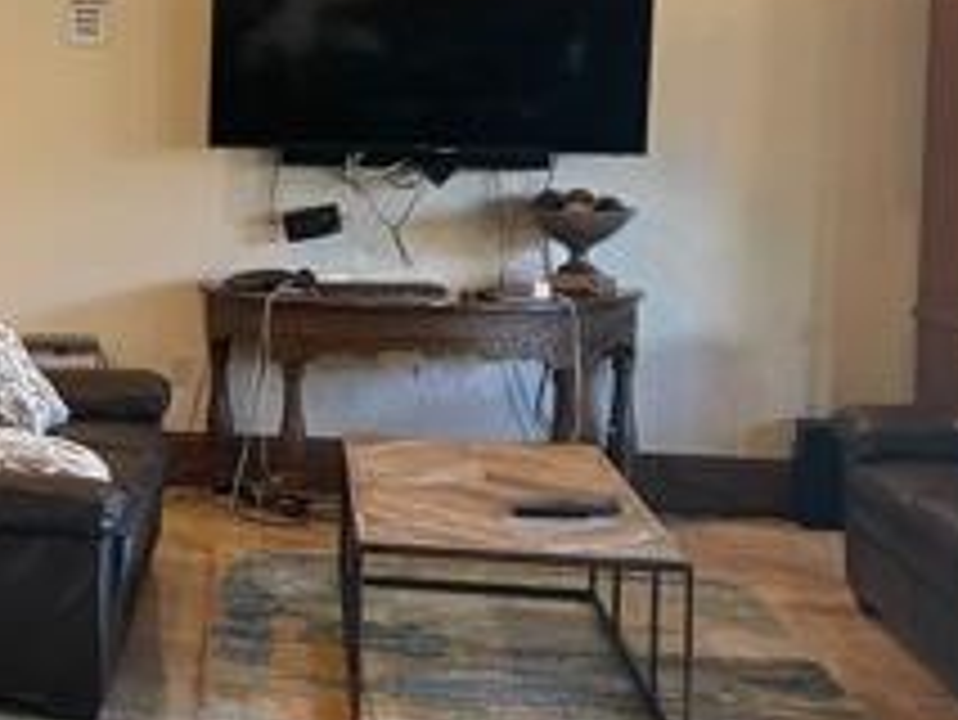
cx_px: -270
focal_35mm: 78
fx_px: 2160
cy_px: 189
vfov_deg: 18.8
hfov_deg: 22.5
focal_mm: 4.2
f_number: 1.6
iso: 200
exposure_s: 1/60
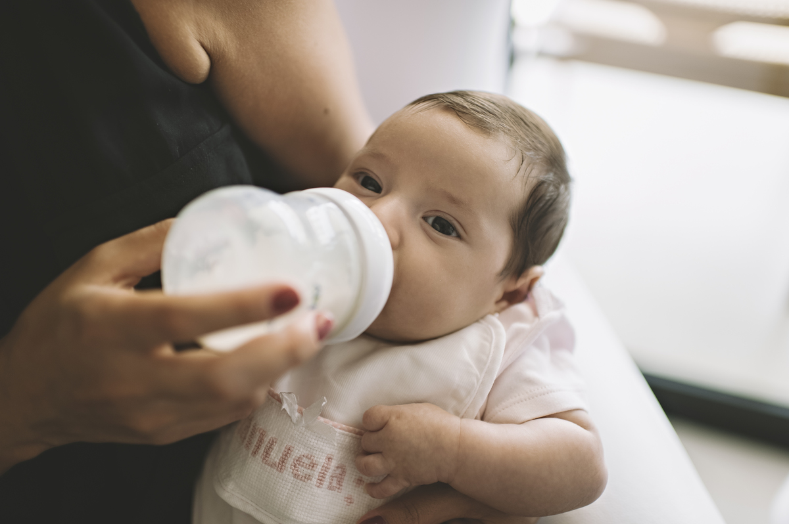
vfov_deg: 37.8
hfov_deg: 54.5
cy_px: 262
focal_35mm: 35
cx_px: 394
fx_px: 766
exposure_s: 1/80
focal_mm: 35
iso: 200
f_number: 1.8
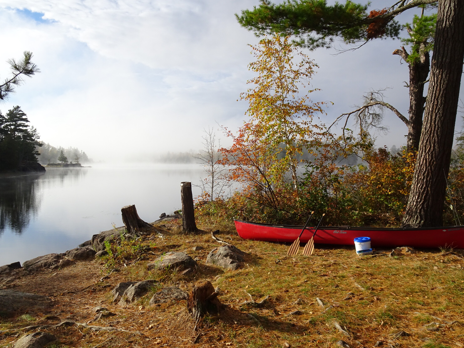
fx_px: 362
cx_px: 236
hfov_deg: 65.3
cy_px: 178
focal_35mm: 27
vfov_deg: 51.4
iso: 80
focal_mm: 4.1
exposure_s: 1/800
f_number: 3.5
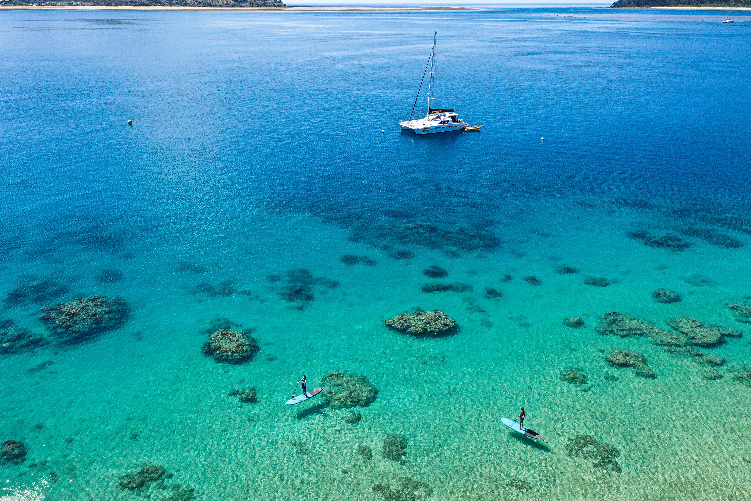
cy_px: 250
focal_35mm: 28
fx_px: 584
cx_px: 376
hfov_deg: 65.5
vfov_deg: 46.4
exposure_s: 1/500
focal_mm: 10.26
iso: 100
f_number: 6.3
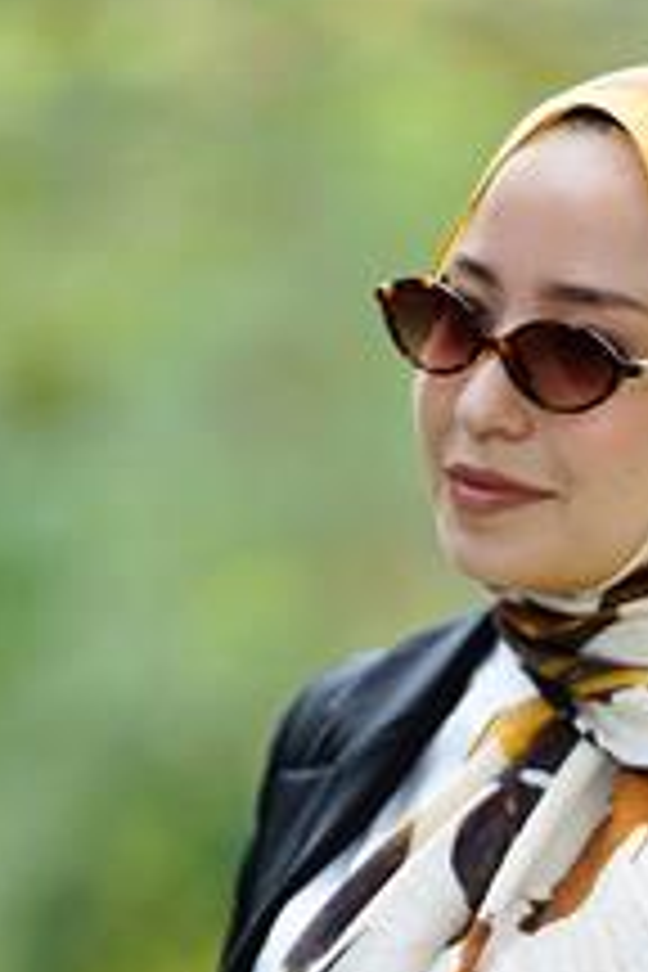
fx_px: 11609
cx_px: 590
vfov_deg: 4.8
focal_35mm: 430
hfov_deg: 3.2
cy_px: 828
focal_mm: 200
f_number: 2.8
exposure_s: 1/100
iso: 200
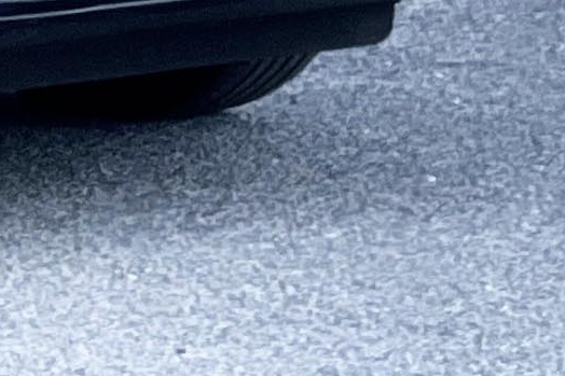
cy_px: -129
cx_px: -772
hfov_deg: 4.0
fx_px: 8033
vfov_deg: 2.7
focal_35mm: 512
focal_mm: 7.5
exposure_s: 1/121
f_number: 2.2
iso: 125
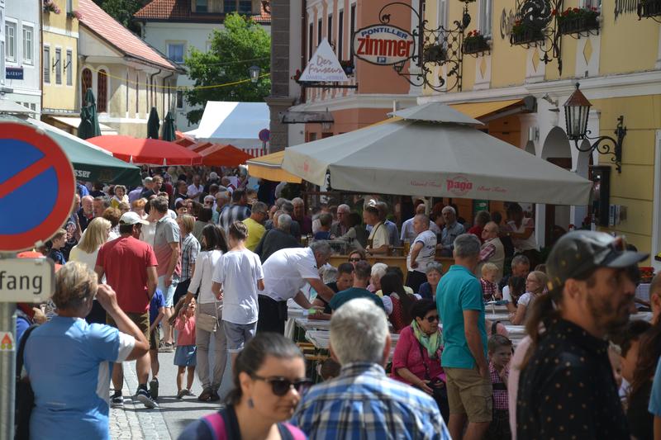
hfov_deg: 16.1
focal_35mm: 128
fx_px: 2340
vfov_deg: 10.7
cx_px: 330
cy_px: 220
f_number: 5.6
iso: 180
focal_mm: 85
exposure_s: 1/500
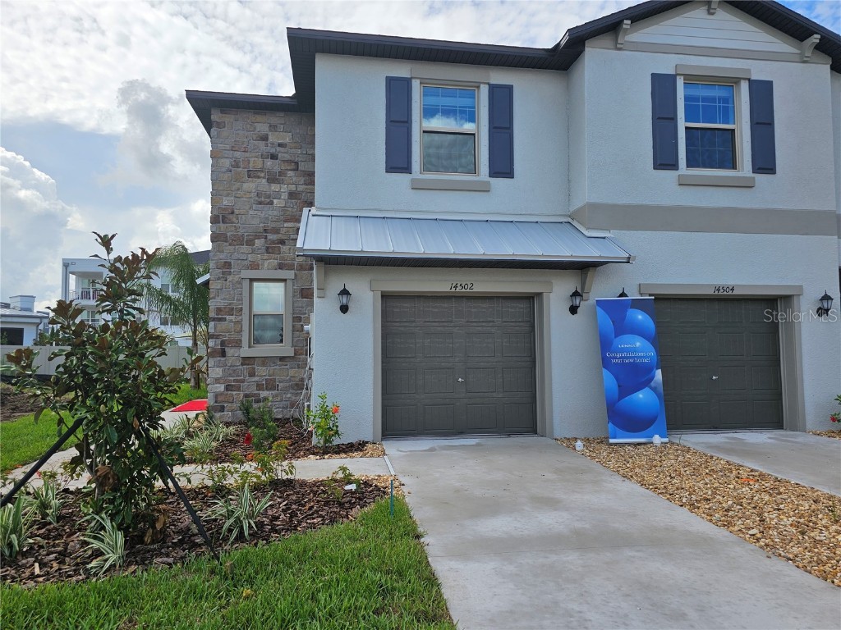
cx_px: 420
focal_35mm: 23
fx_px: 559
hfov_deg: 73.9
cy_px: 315
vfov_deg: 58.9
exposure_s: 1/659
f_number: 1.7
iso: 10
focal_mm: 6.3
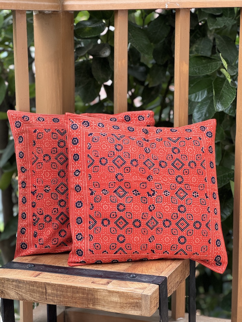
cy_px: 161
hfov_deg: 19.1
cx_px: 121
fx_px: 718
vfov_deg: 25.3
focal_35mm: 77
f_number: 2.8
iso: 125
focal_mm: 9
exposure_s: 1/99
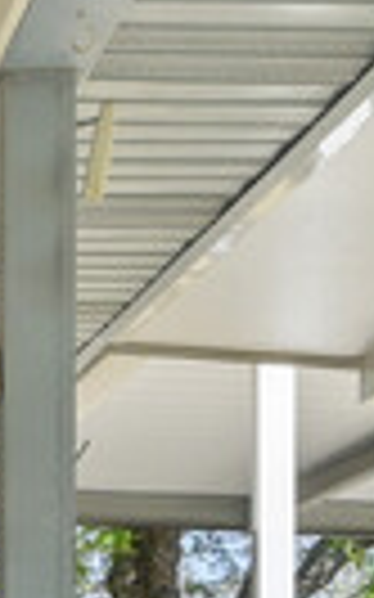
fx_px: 2873
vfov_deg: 11.5
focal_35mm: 176
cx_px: -428
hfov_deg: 7.1
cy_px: 859
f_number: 14
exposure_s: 1/25
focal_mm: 24
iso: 160
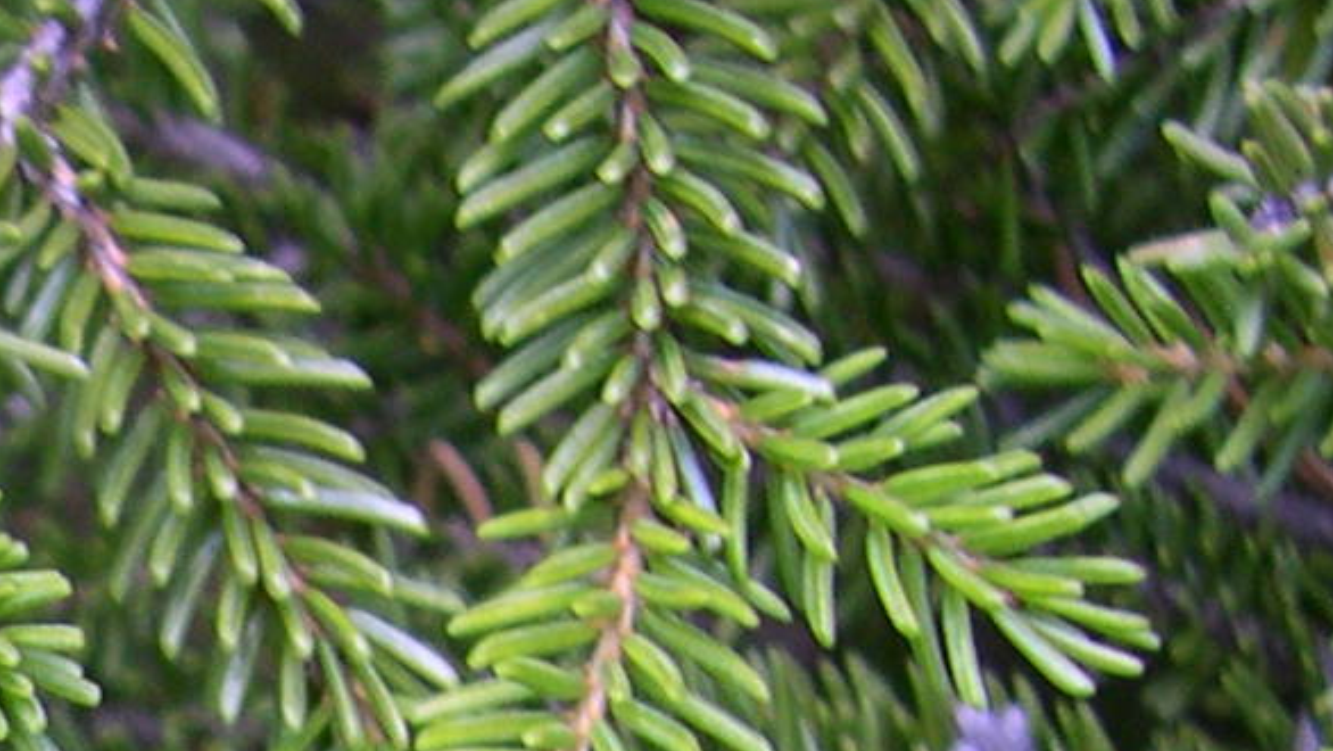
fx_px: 4950
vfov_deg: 8.3
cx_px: -918
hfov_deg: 13.9
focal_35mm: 140
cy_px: 1410
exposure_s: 1/57
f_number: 2.8
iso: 100
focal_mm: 8
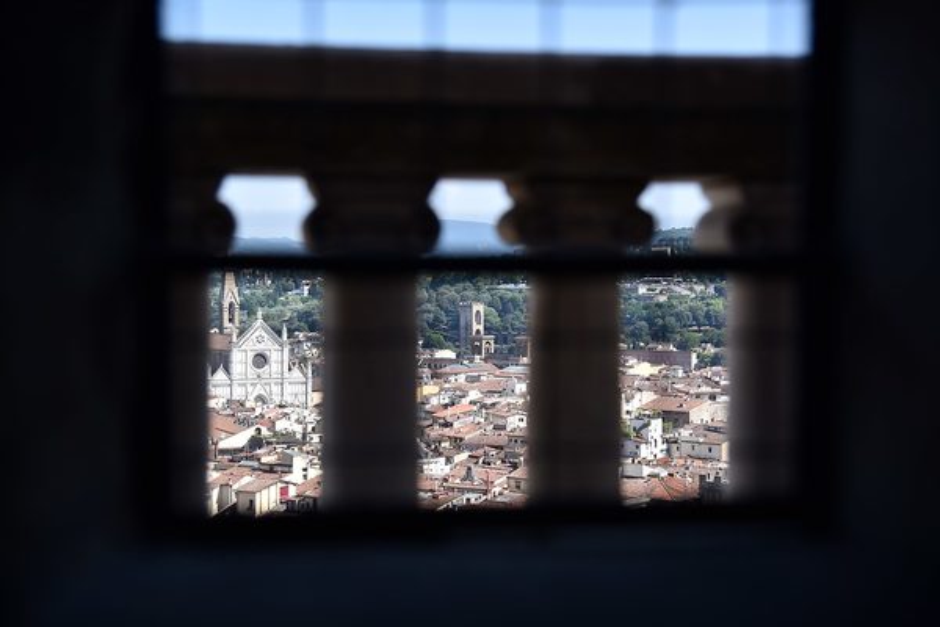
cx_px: 470
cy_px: 314
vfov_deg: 21.9
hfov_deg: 32.4
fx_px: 1619
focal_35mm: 62
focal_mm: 62
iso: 100
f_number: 4
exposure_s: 1/500
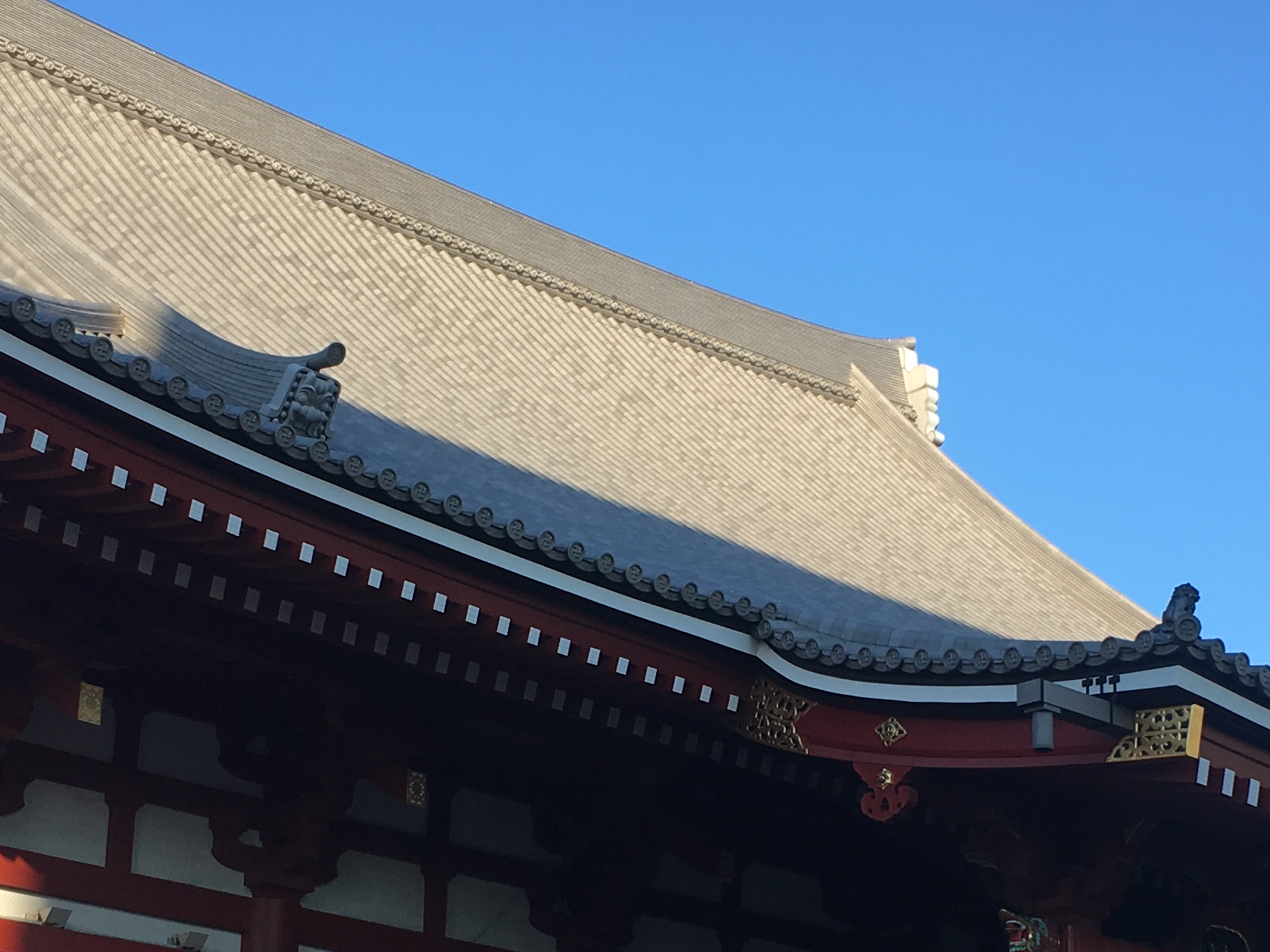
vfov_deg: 20.2
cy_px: 801
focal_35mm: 72
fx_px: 2642
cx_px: 672
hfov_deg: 27.0
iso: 25
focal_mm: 4.15
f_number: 2.2
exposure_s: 1/516
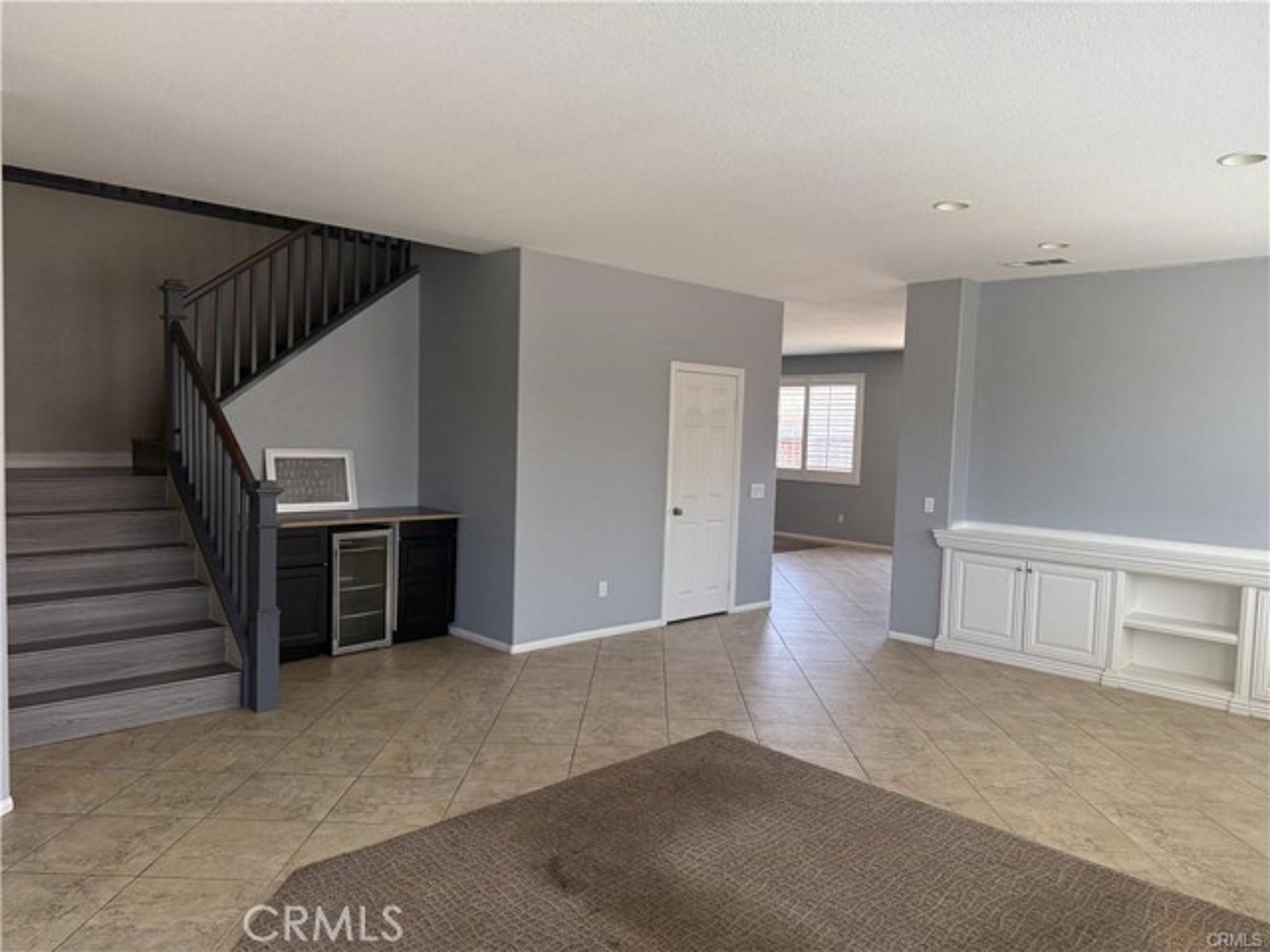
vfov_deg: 56.8
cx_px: 635
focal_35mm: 24
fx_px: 881
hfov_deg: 71.6
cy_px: 476
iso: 200
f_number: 1.78
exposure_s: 1/194
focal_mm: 6.76
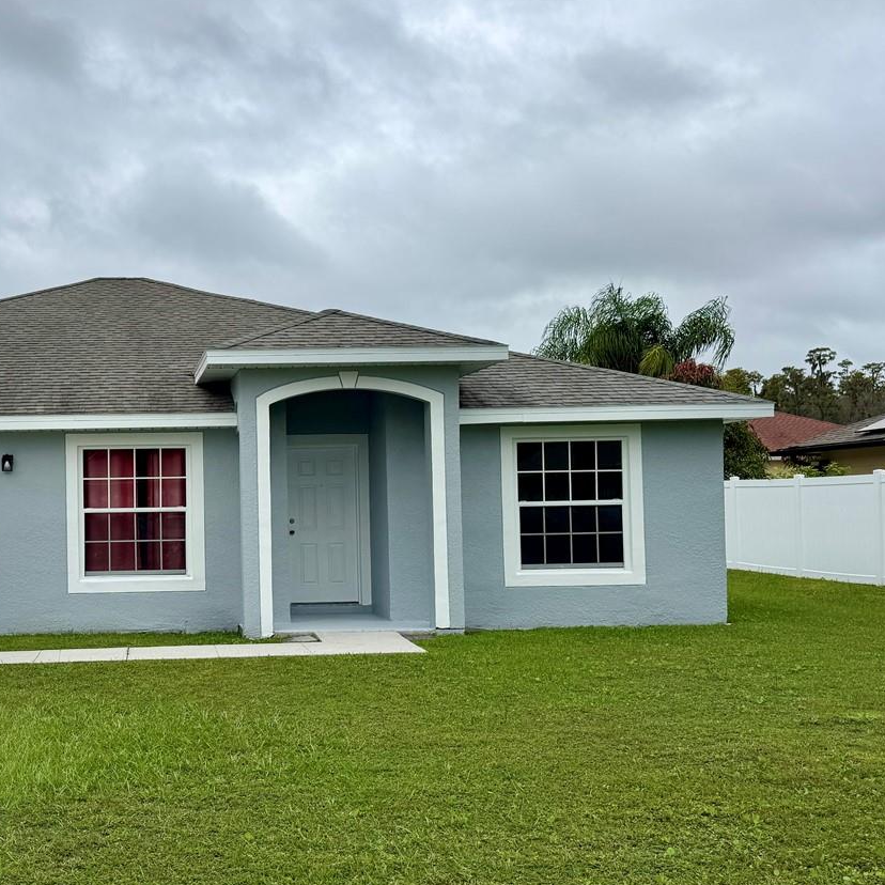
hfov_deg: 39.3
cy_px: 480
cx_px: 172
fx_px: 1186
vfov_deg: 40.9
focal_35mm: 41
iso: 80
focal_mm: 6.76
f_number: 1.78
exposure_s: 1/4310
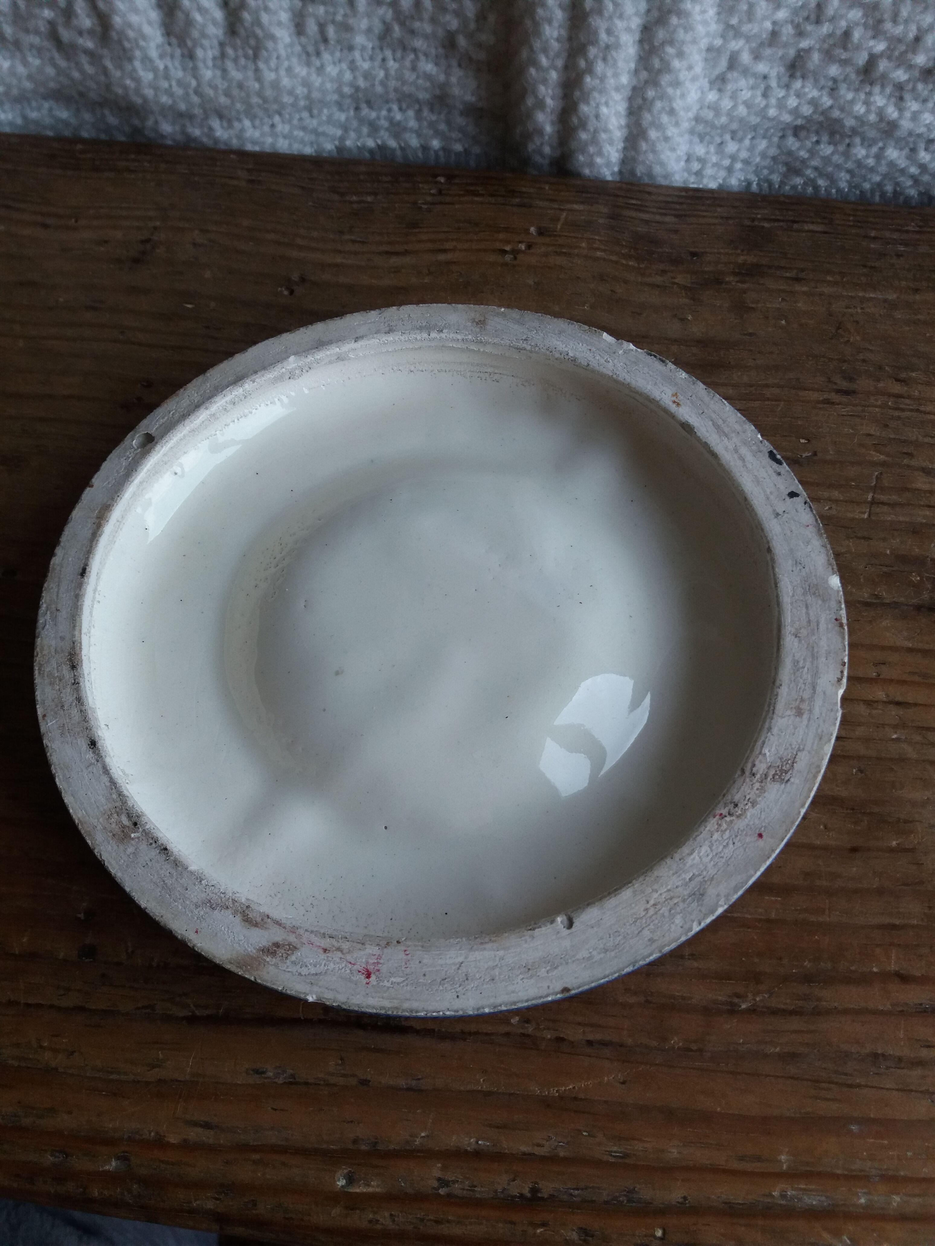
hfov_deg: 49.7
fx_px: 1008
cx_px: 468
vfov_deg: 63.4
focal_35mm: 28
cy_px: 623
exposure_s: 1/100
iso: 80
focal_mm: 3.7
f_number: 1.9
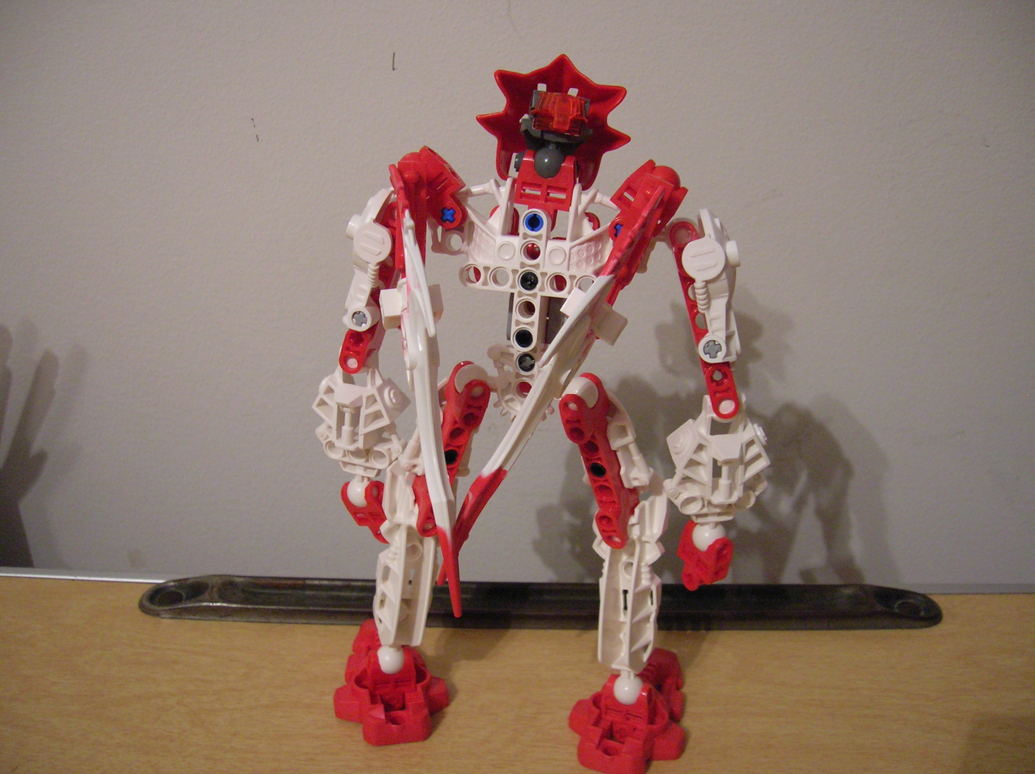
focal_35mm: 34
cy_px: 387
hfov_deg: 54.0
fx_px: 1016
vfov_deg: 41.7
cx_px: 518
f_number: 2.9
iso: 181
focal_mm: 5.7
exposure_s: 1/4.1
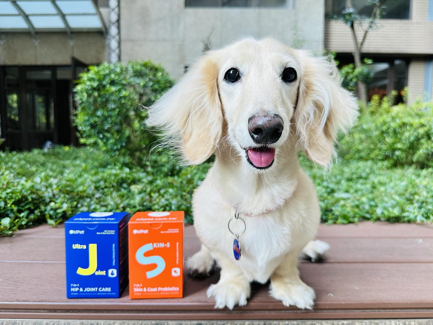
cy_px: 162
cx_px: 216
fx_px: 300
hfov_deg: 71.6
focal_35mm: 24
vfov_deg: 56.8
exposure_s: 1/121
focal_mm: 6.86
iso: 80
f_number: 1.78
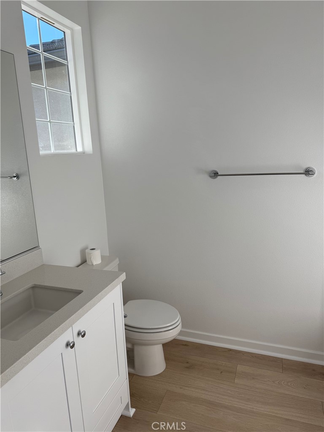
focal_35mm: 24
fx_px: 300
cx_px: 162
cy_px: 216
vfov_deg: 71.6
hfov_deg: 56.8
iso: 80
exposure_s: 1/780
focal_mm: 6.76
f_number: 1.78
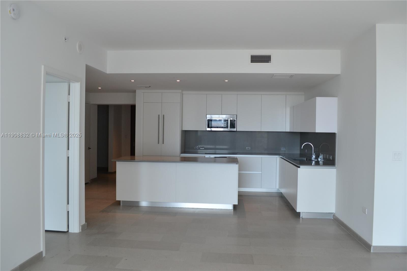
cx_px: 204
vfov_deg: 47.9
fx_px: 305
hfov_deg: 67.4
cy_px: 136
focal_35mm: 27
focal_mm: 18
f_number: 6.3
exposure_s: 1/60
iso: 400
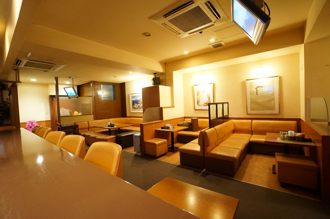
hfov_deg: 100.5
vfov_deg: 77.1
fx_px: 137
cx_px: 165
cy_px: 110
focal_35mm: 15
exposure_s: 1/20
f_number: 4
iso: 3200
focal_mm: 10
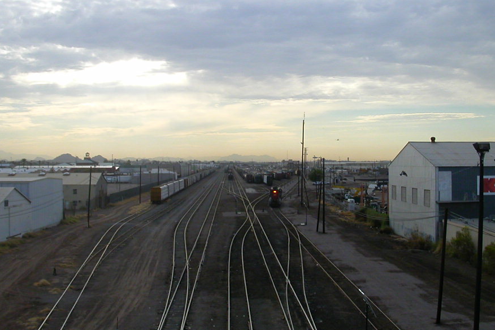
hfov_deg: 43.6
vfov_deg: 29.9
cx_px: 263
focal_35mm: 45
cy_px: 171
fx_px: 619
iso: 100
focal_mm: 5.6
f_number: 4.5
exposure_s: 1/555
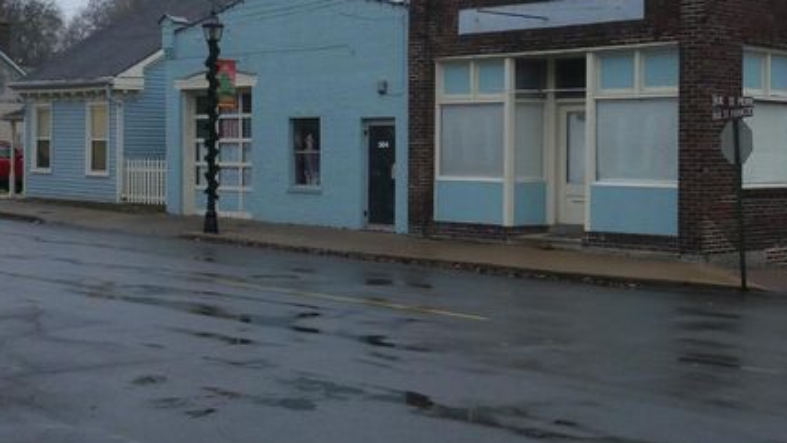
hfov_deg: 33.3
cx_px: 439
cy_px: 138
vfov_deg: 19.0
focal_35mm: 63
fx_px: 1315
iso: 3200
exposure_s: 1/250
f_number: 5.3
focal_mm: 25
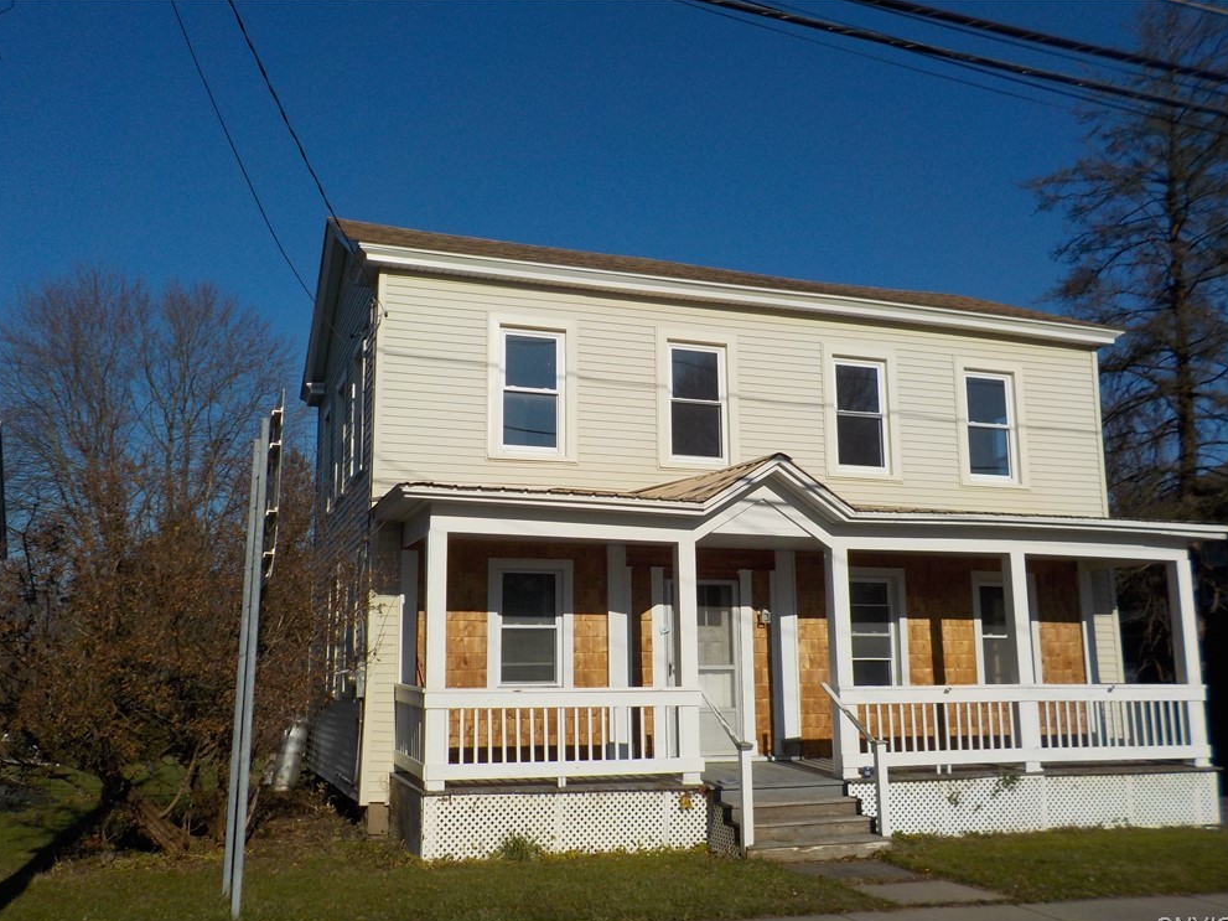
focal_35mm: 31
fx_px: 1100
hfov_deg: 58.4
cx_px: 606
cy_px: 472
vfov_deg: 45.4
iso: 125
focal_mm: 4.1
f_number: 6.6
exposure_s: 1/800
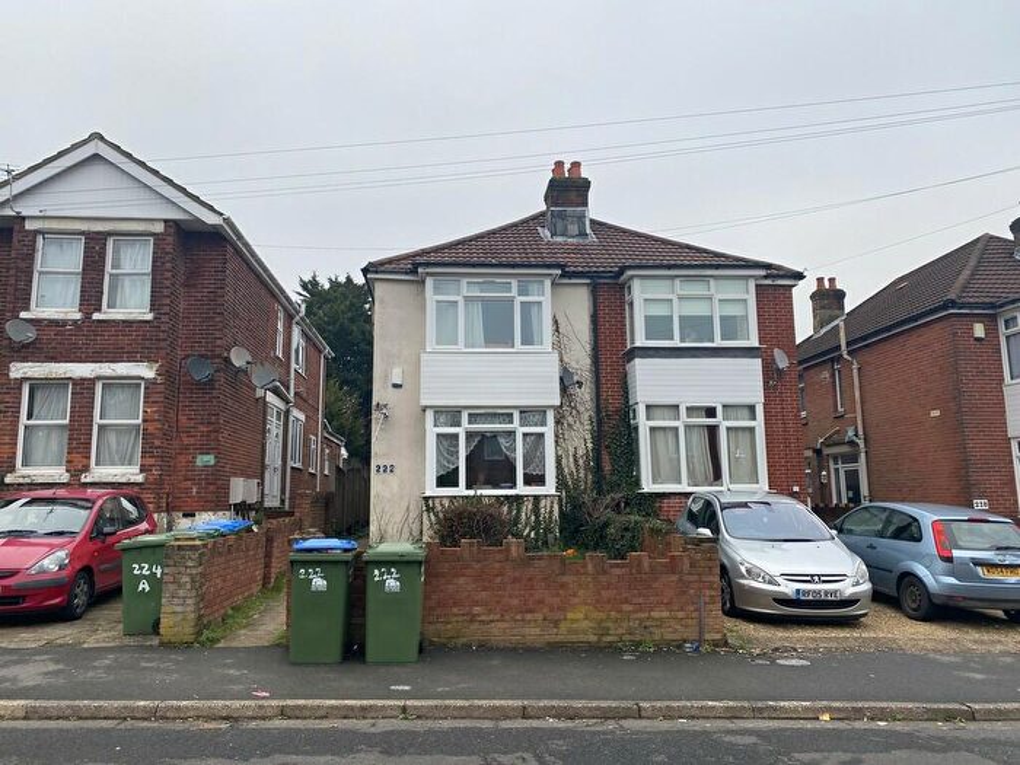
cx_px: 510
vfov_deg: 53.1
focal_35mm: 26
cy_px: 382
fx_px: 766
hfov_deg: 67.3
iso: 32
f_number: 1.8
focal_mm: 4.25
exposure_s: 1/391
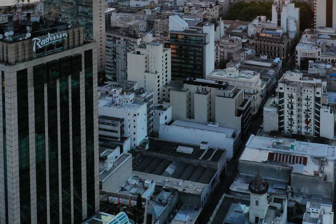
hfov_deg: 43.6
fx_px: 420
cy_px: 51
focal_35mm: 45
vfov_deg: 29.3
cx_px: 183
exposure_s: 1/200
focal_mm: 10.26
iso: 100
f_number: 4.5
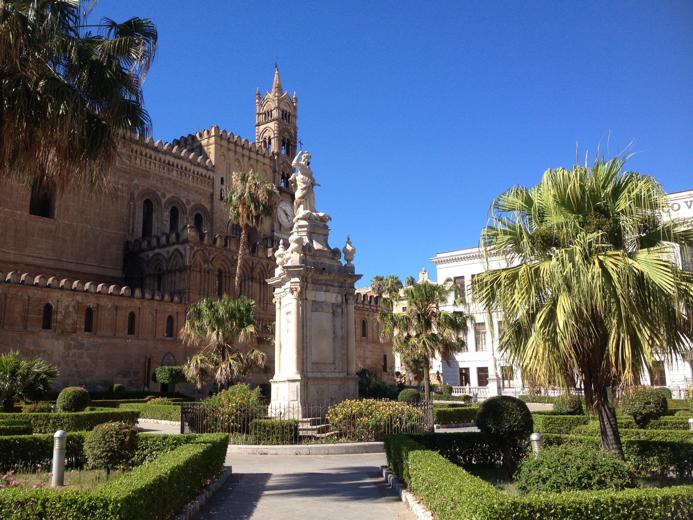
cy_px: 260
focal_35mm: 35
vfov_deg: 40.7
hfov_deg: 52.6
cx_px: 346
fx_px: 701
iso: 50
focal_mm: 4.28
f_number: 2.4
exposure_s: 1/1062
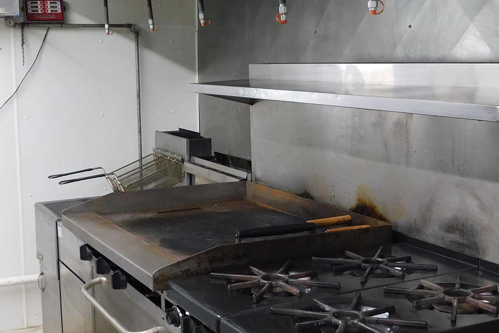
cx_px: 208
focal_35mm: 55
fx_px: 762
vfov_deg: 24.6
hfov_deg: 36.2
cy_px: 165
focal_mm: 4
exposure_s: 1/30
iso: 220
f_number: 3
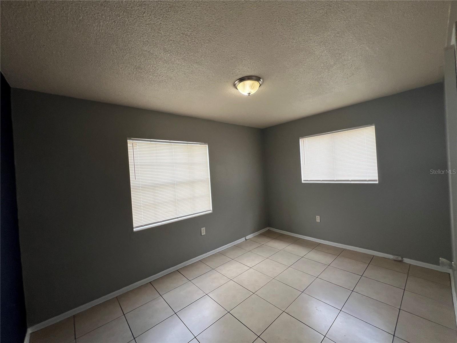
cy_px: 172
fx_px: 172
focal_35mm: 13
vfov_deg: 89.9
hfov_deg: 106.2
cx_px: 228
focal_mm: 1.57
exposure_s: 1/120
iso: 40
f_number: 1.8
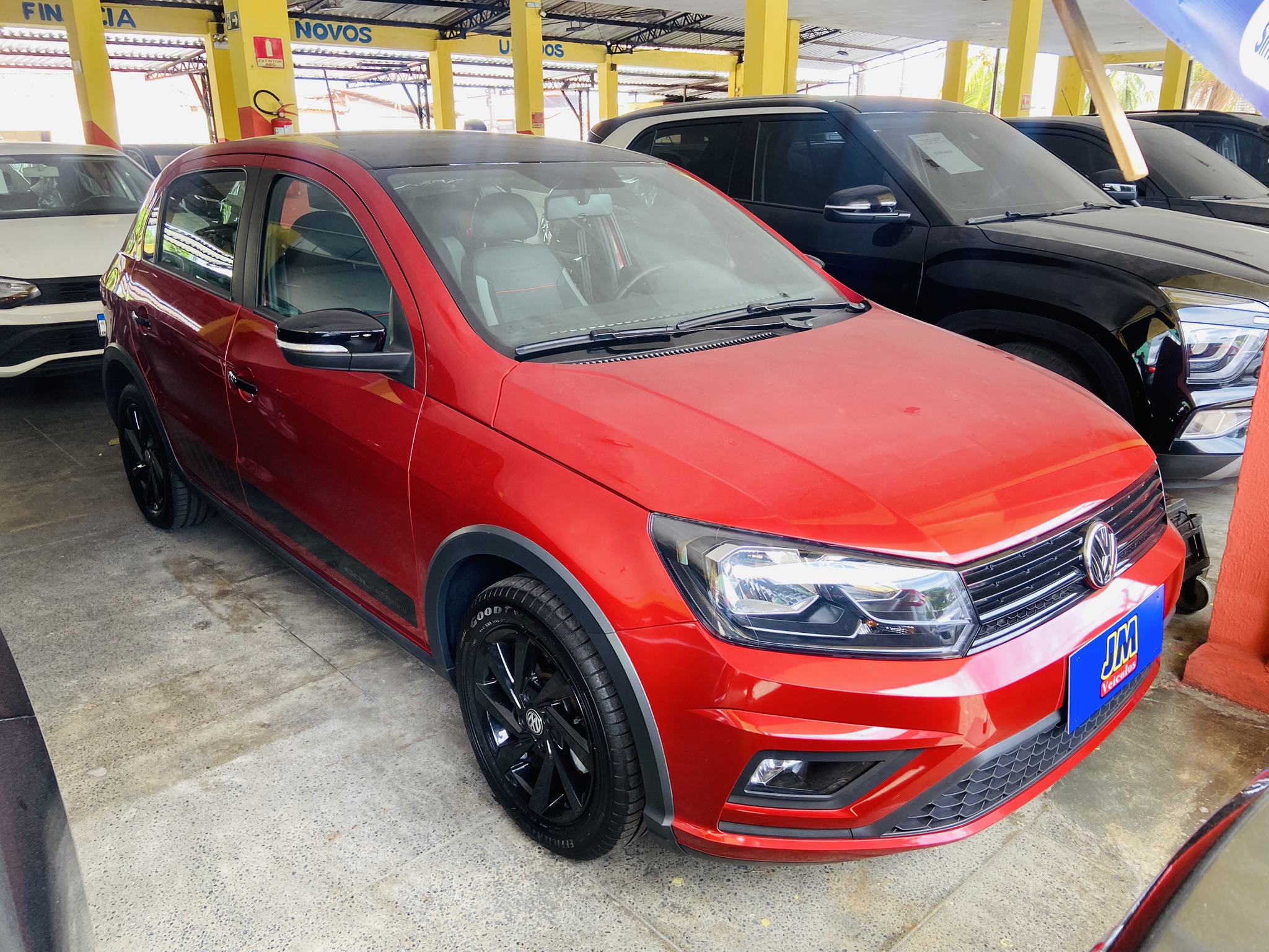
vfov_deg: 53.1
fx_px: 953
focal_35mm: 26
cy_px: 476
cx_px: 634
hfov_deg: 67.3
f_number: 1.8
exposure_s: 1/121
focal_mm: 4.25
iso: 64
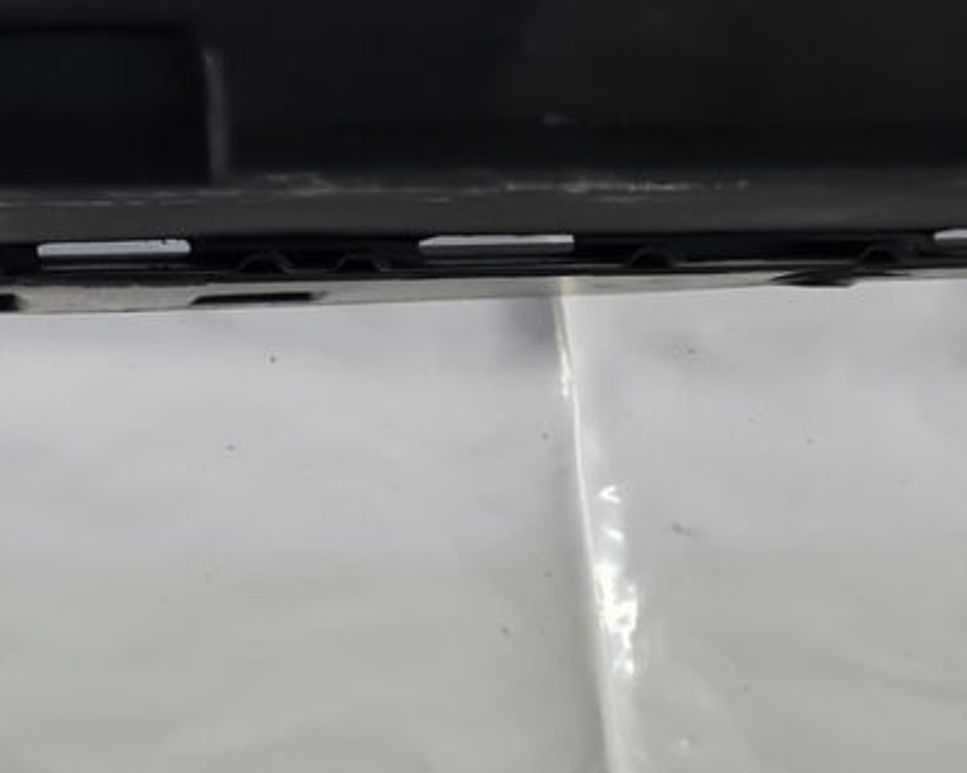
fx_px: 2547
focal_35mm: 89
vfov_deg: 16.2
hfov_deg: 19.9
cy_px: -284
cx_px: -269
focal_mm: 5.4
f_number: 1.8
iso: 250
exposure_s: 1/100
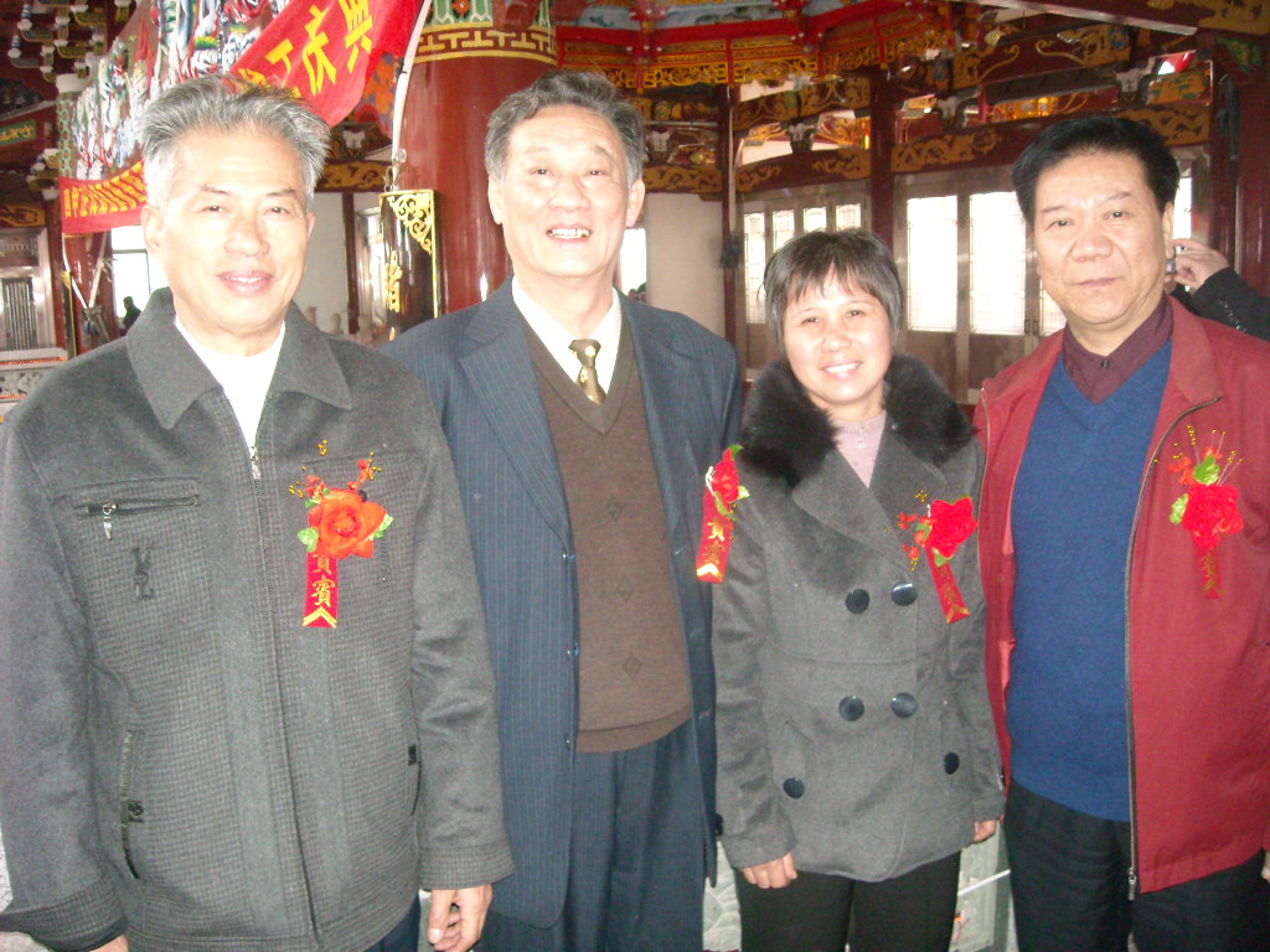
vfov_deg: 40.7
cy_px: 476
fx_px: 1284
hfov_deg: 52.6
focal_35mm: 35
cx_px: 635
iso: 475
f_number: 2.8
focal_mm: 5.7
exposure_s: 1/60
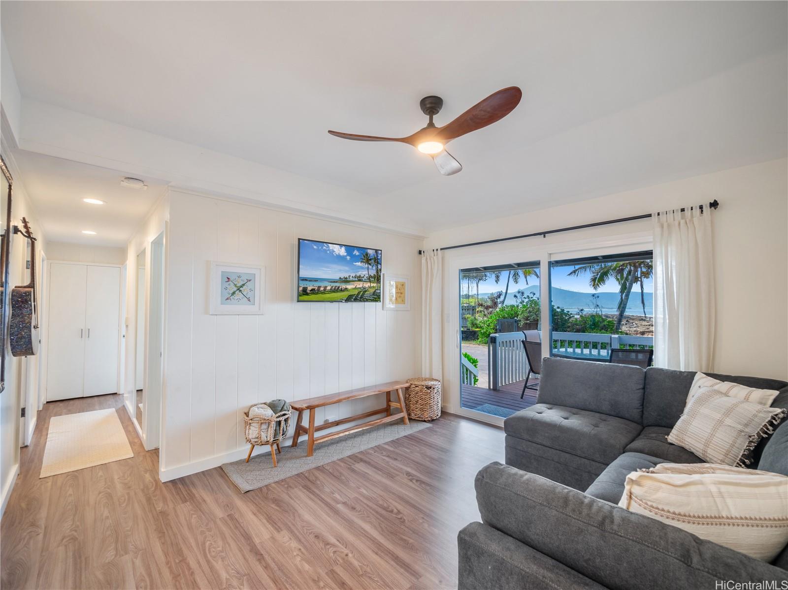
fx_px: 319
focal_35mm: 14
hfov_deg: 102.1
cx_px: 394
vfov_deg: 85.6
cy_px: 295
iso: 200
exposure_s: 1/320
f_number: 4
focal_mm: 7
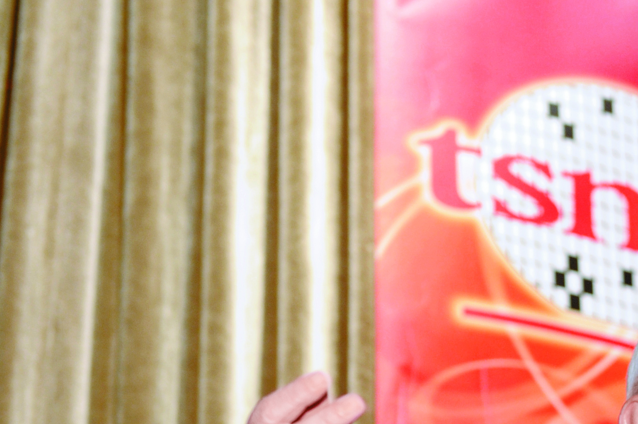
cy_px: 555
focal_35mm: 156
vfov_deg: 8.6
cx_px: 770
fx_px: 2762
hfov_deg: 12.8
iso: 1000
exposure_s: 1/125
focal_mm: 55
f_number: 3.5
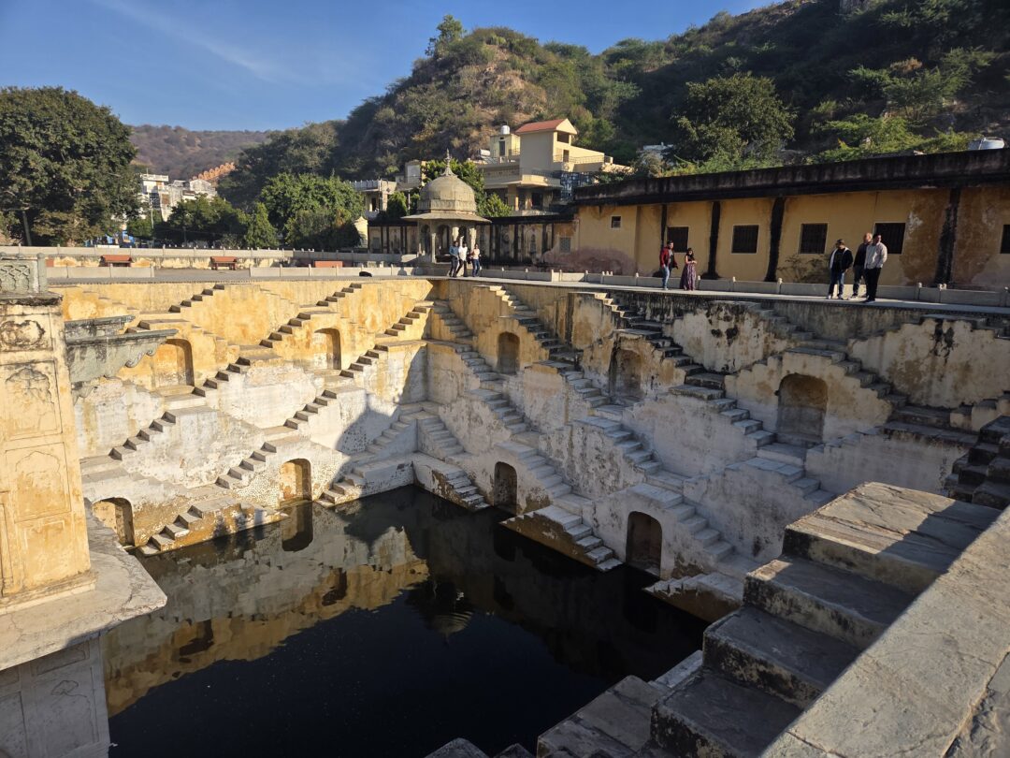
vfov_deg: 58.9
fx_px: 671
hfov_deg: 73.9
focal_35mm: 23
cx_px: 505
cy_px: 379
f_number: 1.8
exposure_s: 1/4663
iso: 80
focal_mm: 5.4
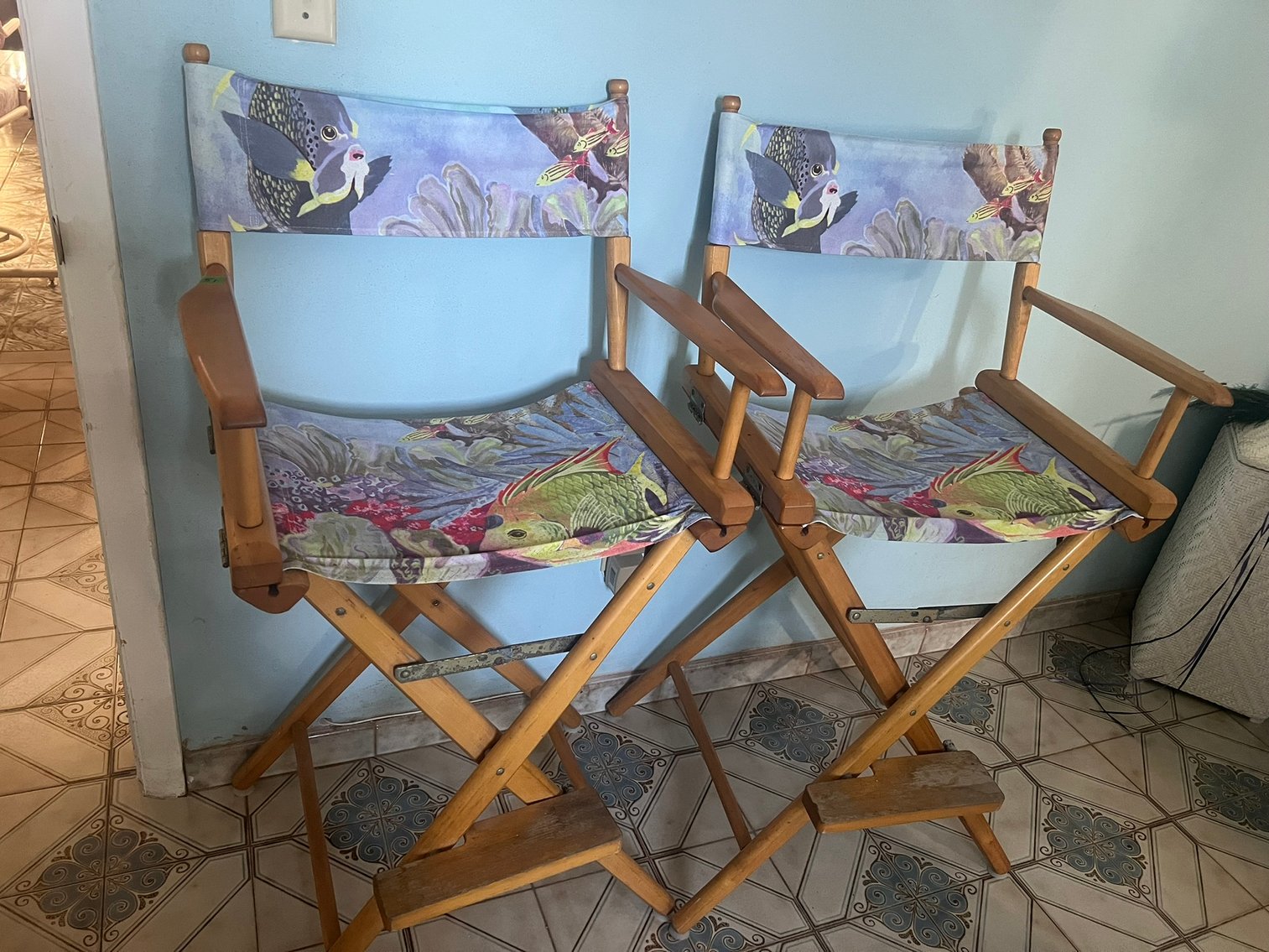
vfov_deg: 53.1
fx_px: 953
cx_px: 634
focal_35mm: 26
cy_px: 476
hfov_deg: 67.3
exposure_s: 1/60
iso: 320
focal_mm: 5.7
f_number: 1.5
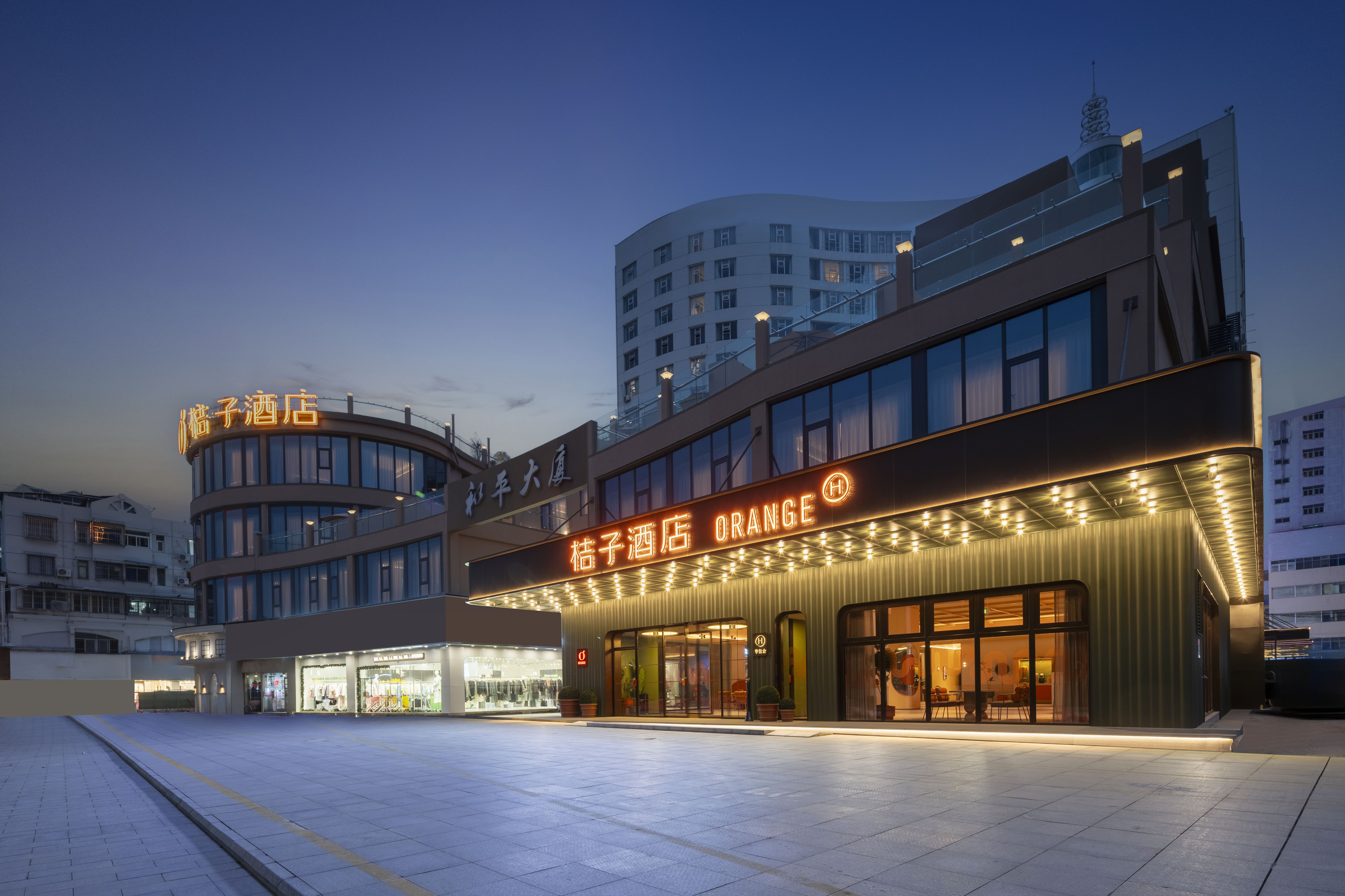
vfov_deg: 70.4
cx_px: 672
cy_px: 448
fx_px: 635
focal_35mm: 17
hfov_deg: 93.3
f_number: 10
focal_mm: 17
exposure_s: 1/15
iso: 320
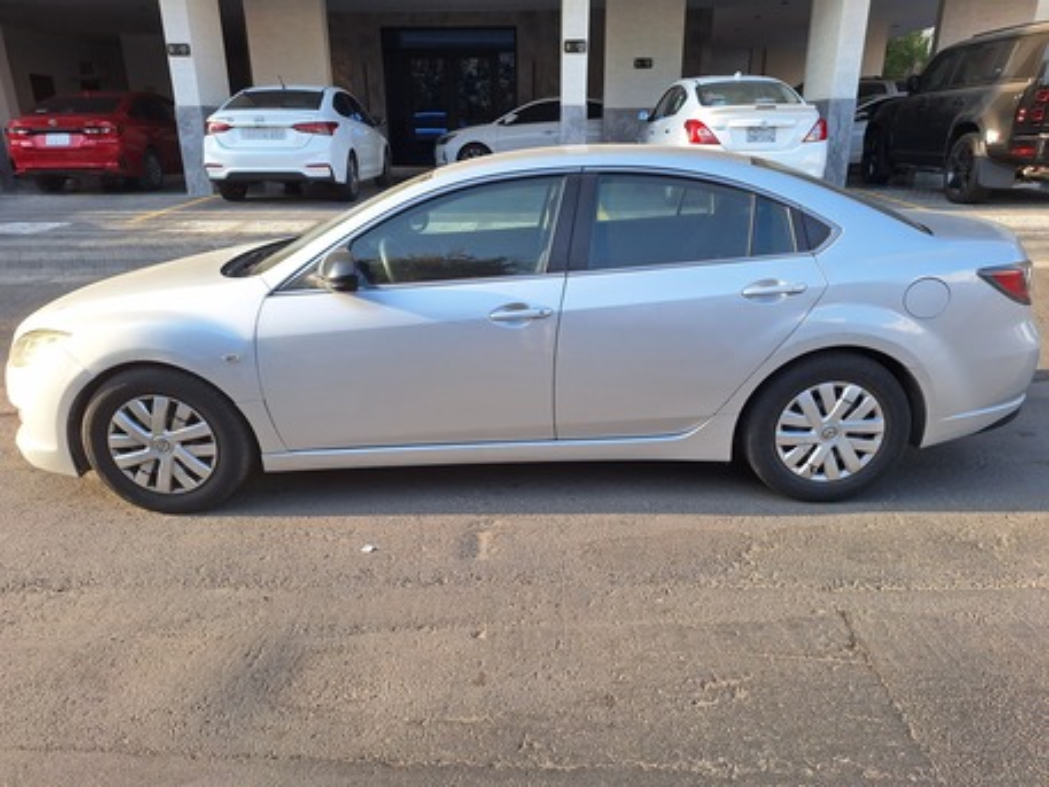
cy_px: 394
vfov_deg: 58.9
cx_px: 524
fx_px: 697
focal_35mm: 23
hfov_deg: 73.9
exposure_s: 1/584
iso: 40
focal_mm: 5.54
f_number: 1.8
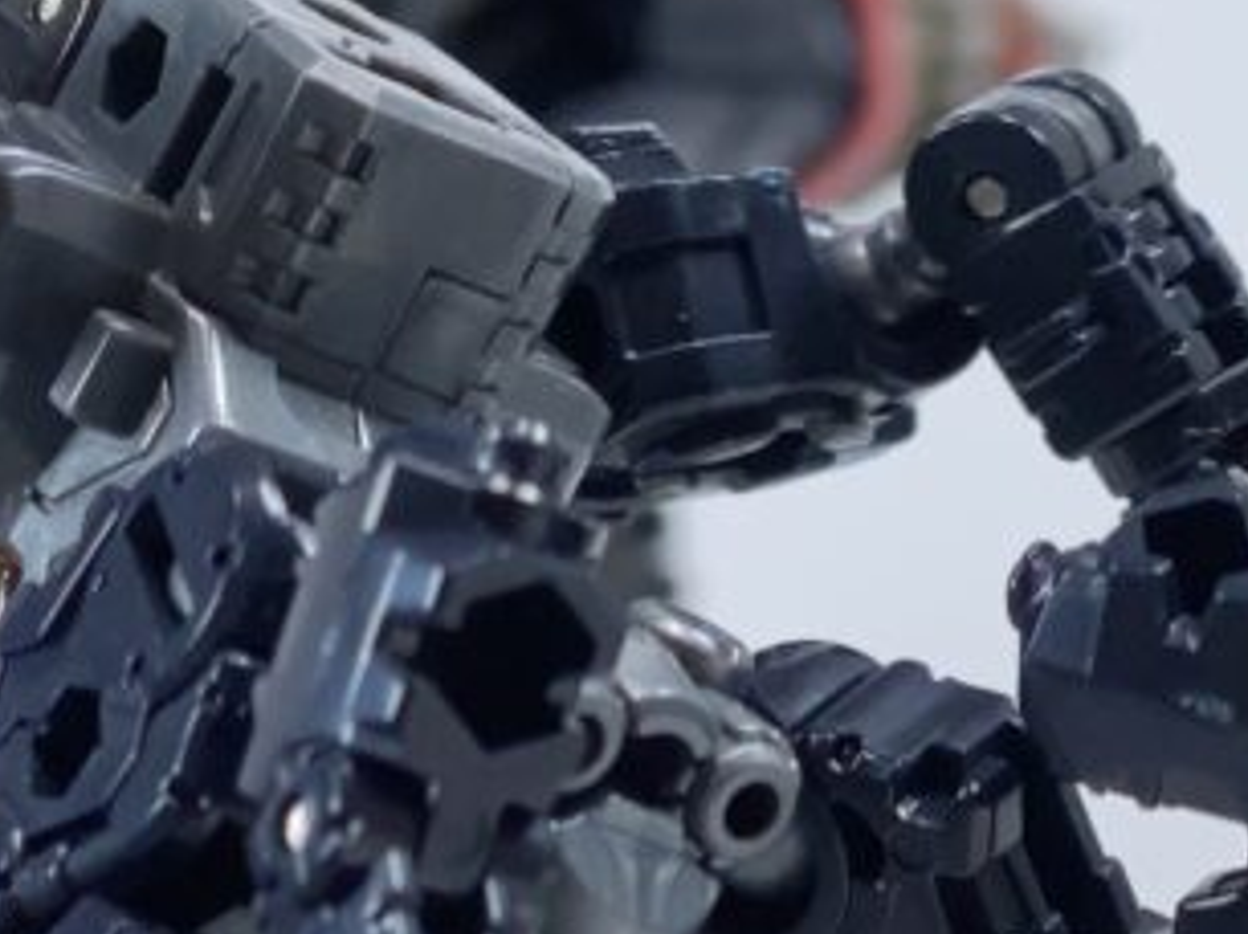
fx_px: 7241
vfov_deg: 7.4
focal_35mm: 201
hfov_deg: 9.7
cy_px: 820
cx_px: -241
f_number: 2
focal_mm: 6
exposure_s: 1/122
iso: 20
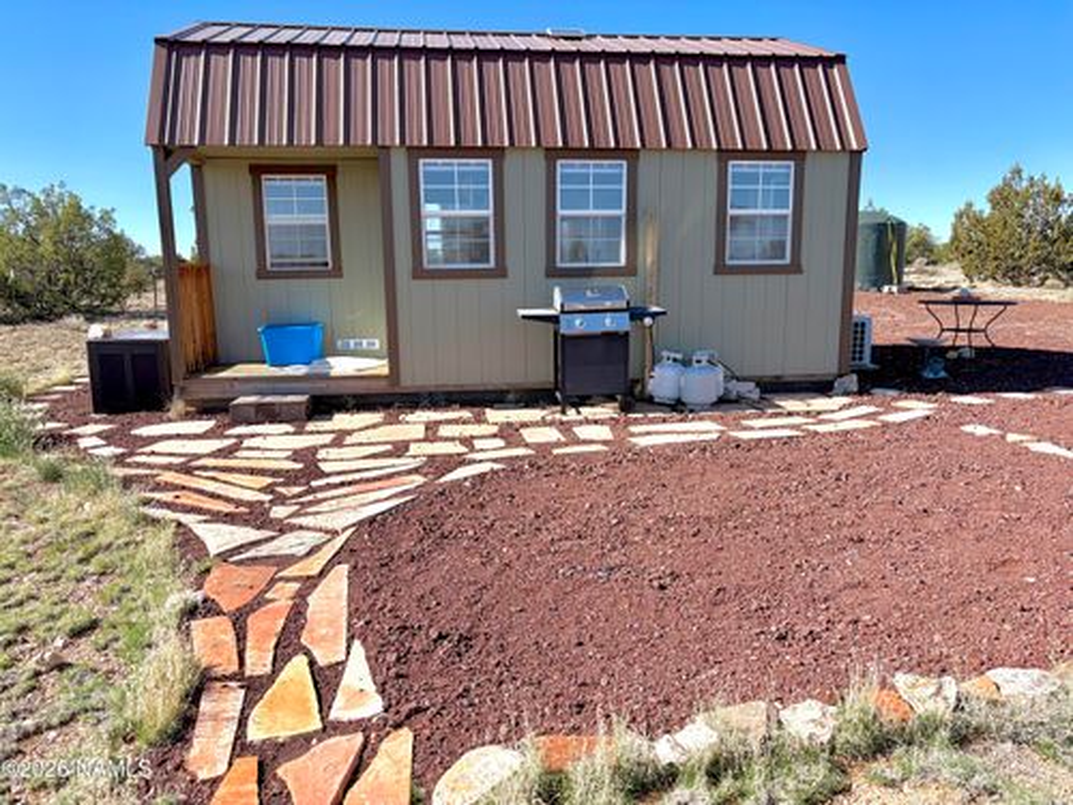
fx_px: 806
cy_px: 402
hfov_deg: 67.3
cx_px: 536
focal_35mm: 26
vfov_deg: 53.1
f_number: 1.6
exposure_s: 1/2865
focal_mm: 5.96
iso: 50
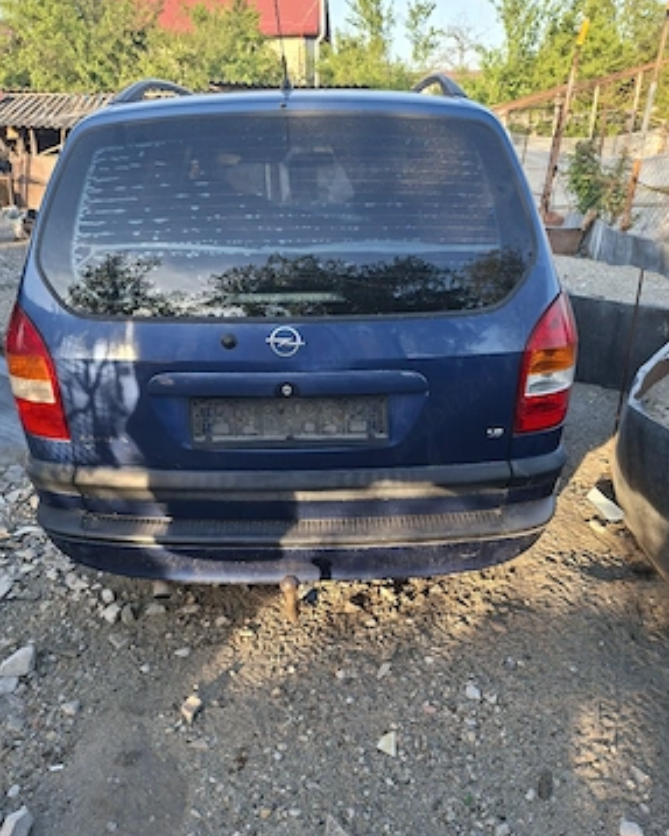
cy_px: 426
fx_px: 619
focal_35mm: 25
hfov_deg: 56.8
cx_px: 326
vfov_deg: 68.1
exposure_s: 1/227
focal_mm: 5.54
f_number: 1.8
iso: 50
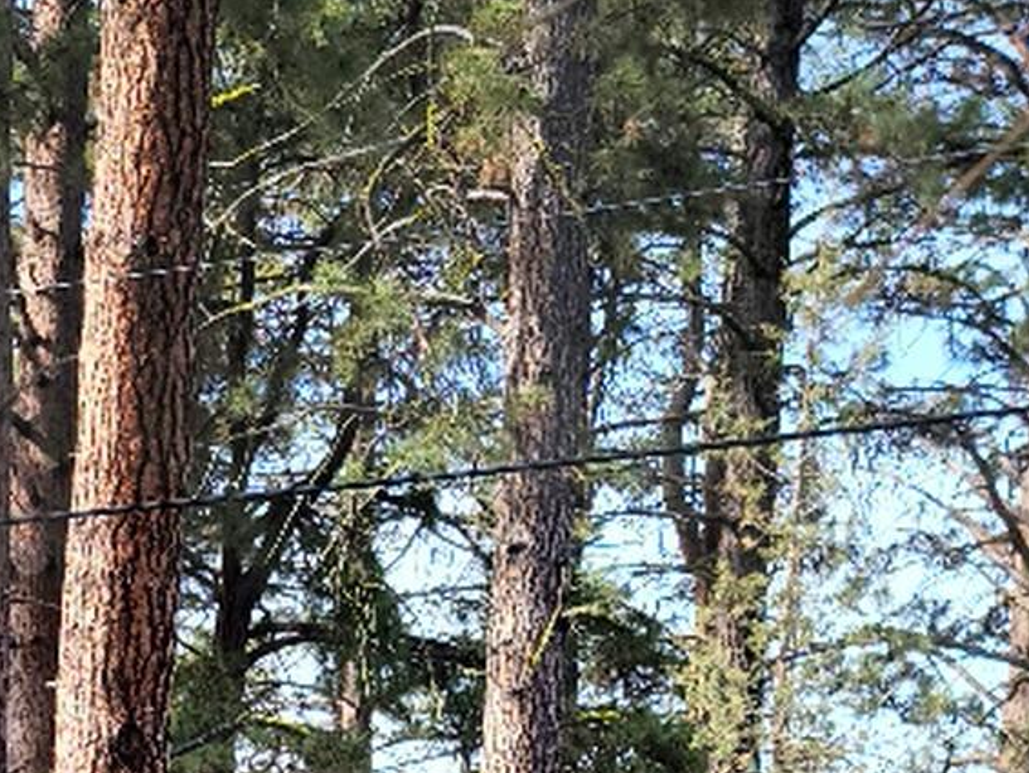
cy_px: 1399
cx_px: -533
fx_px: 3152
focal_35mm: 106
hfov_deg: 16.8
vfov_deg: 12.7
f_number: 1.8
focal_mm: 7
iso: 20
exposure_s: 1/120
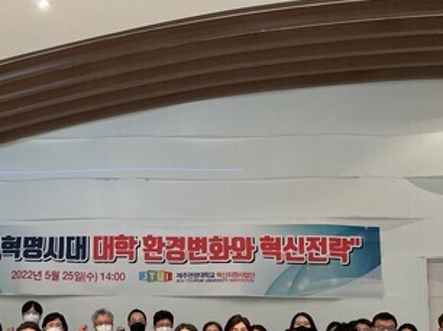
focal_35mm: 51
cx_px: 110
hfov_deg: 36.6
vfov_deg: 27.8
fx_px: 652
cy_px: 279
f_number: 1.6
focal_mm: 4.2
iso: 250
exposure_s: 1/60
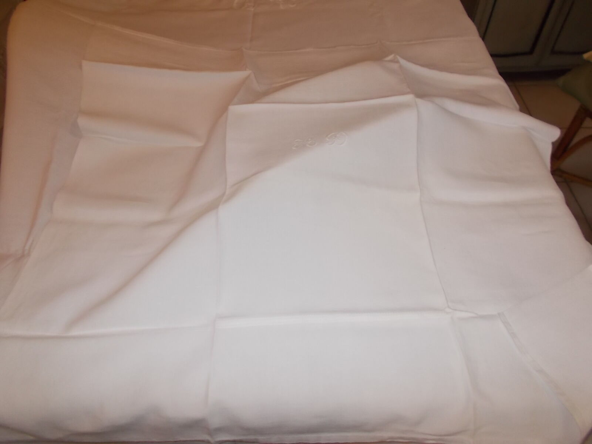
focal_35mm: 26
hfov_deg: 67.3
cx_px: 296
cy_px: 222
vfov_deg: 53.1
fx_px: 445
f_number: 3.2
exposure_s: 1/25
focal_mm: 4.6
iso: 200
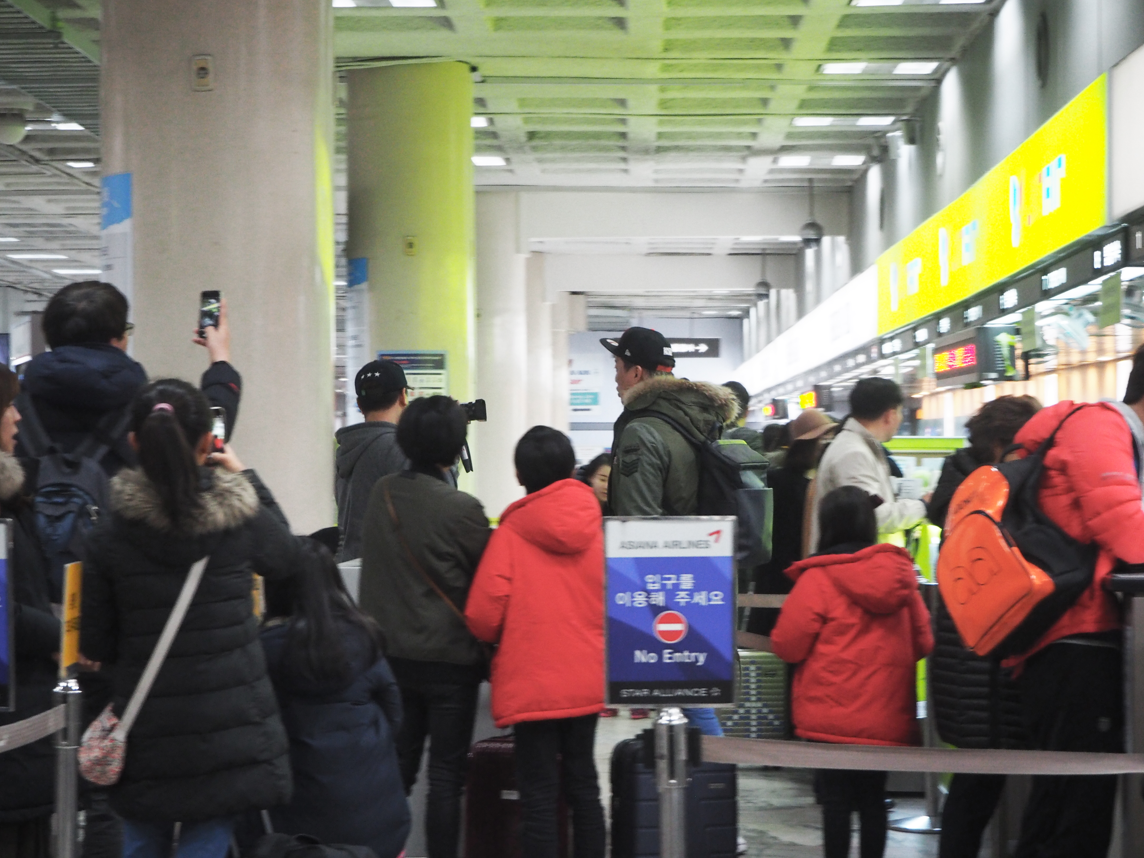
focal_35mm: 89
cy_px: 406
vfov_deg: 16.6
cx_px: 568
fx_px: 2941
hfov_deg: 22.0
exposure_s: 1/50
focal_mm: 42
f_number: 5.6
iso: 1600
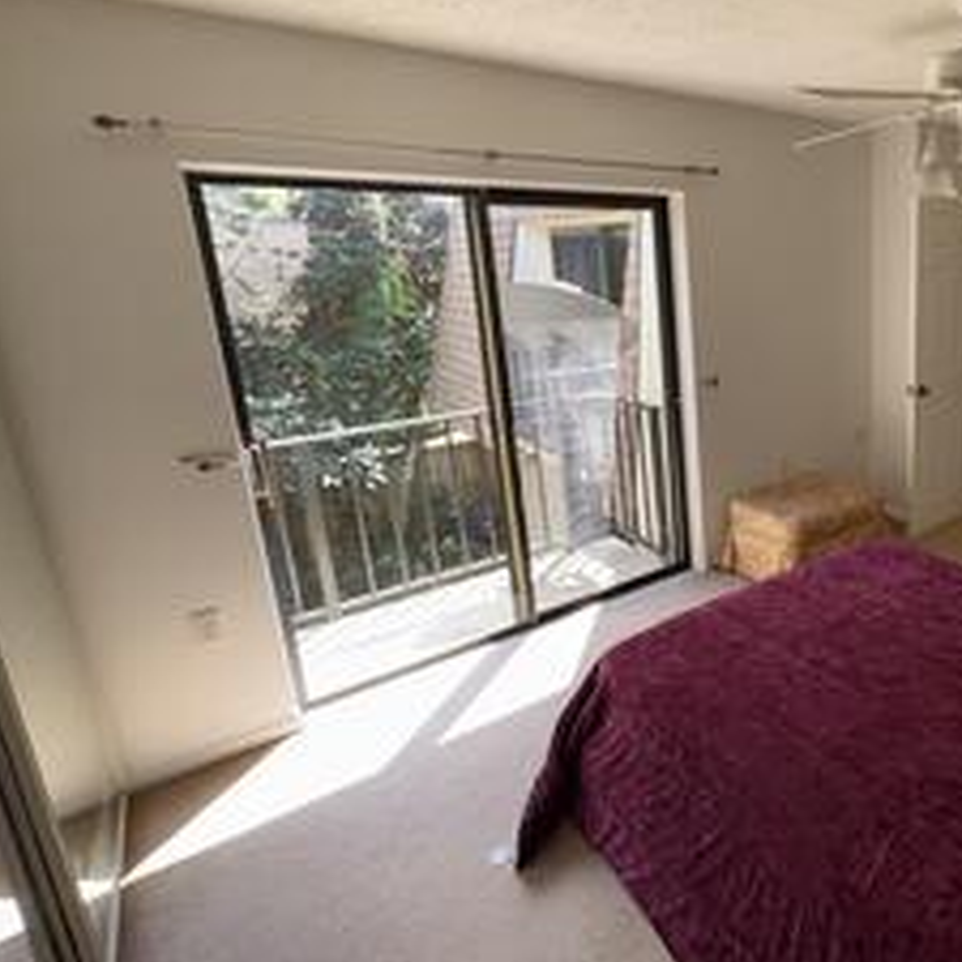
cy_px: 410
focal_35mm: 22
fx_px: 692
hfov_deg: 61.4
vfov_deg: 69.3
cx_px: 821
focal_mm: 2.22
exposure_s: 1/140
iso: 80
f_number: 2.2
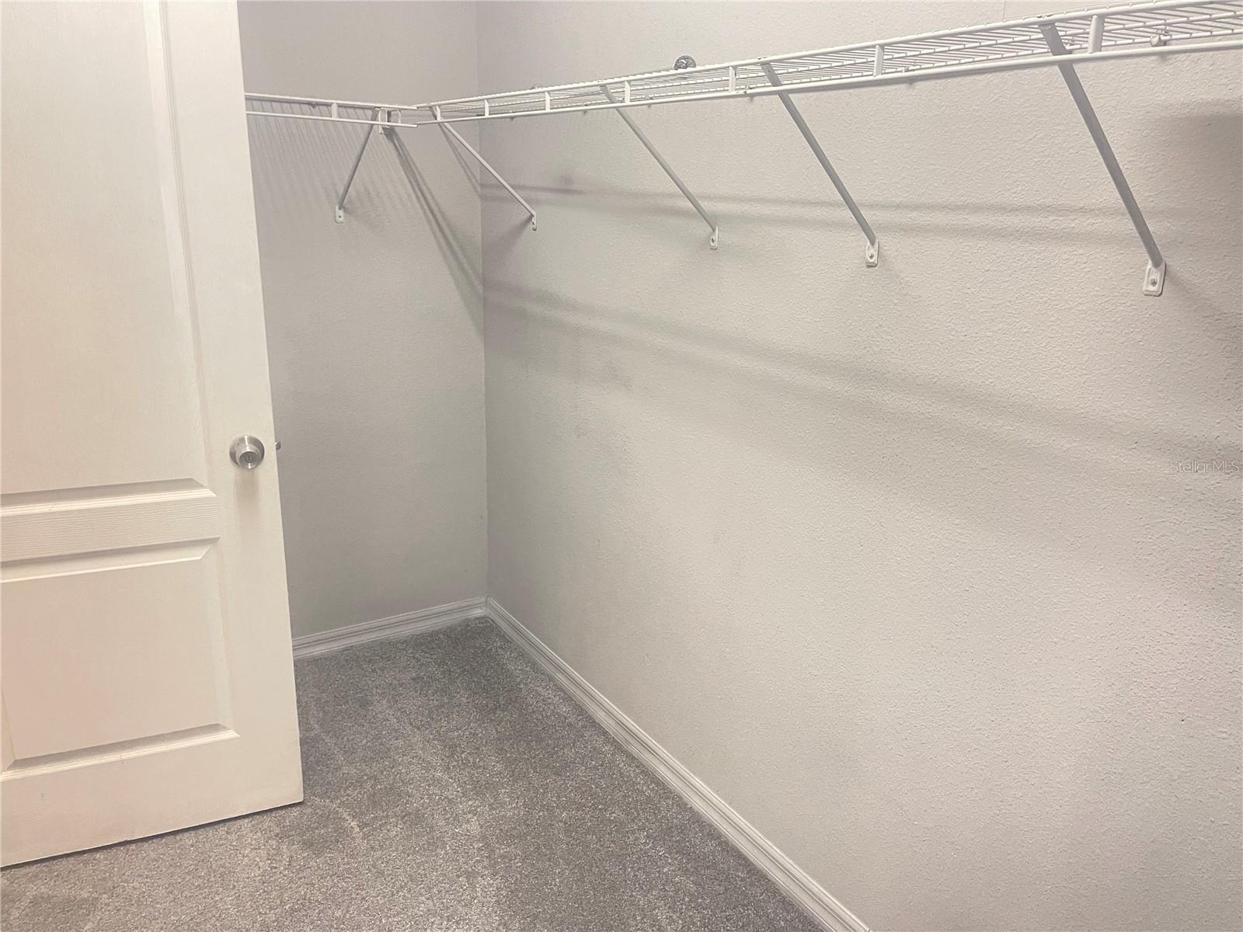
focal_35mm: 25
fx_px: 898
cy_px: 466
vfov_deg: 54.9
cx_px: 622
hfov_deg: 69.4
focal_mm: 5.1
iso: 400
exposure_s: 1/40
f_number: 1.6
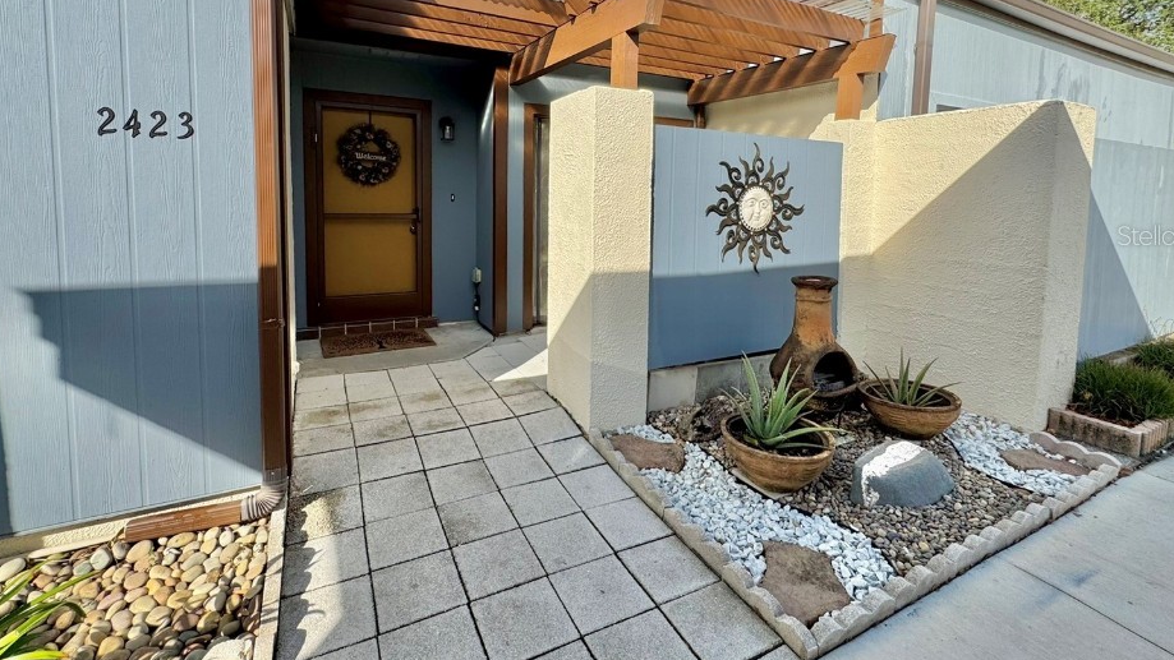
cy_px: 235
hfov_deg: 95.9
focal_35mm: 17
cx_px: 584
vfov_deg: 62.7
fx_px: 529
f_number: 2.2
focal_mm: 2.22
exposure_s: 1/1256
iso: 40
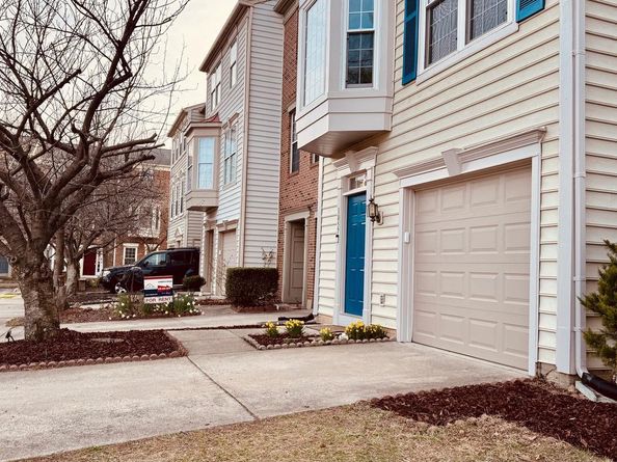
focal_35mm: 24
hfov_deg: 71.6
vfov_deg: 56.8
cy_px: 231
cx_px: 308
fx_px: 428
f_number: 1.78
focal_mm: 6.76
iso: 80
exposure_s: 1/1042
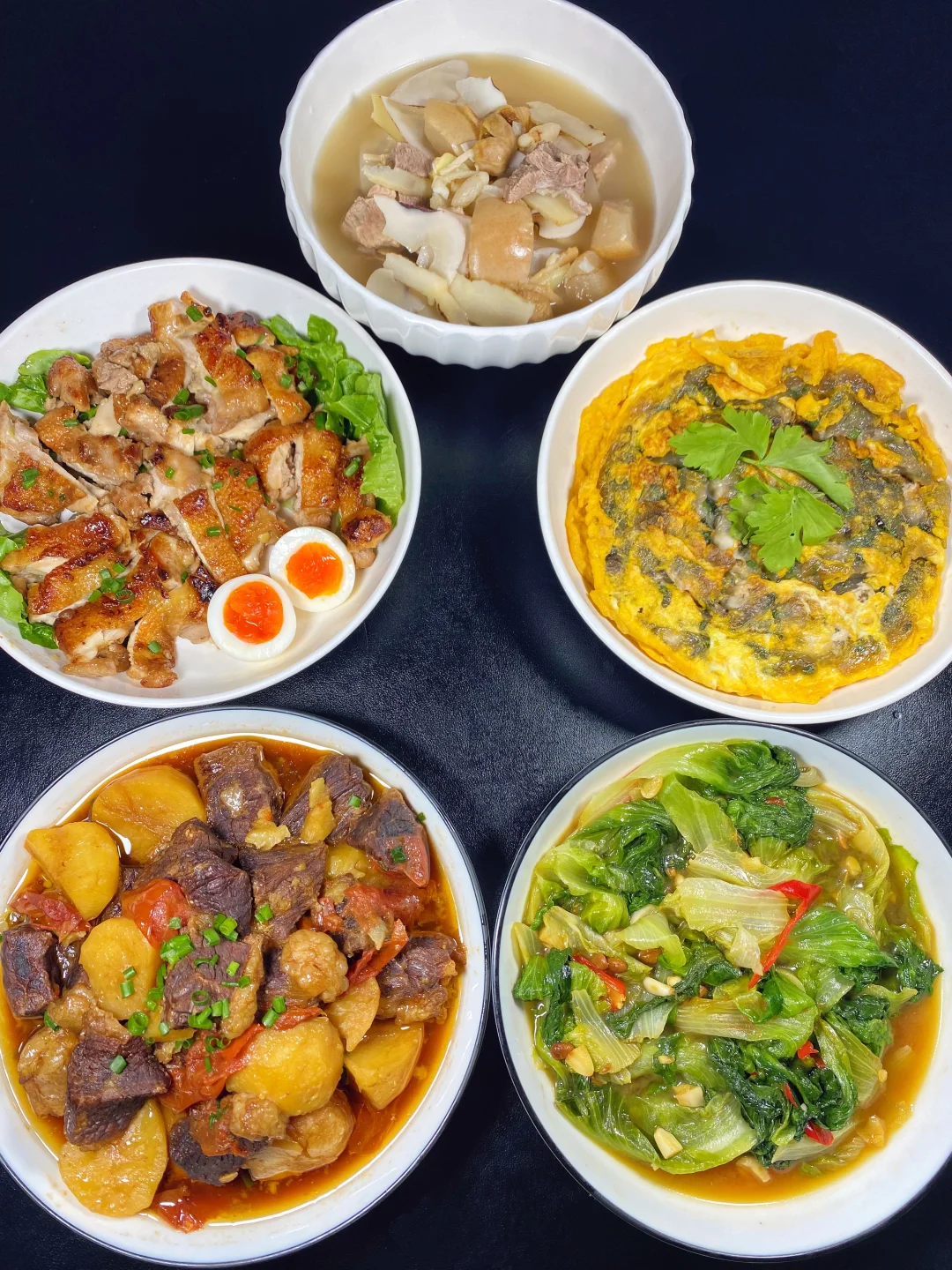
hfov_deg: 53.1
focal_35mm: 26
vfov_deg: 67.3
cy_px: 635
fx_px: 953
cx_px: 476
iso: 32
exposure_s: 1/347
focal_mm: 4.25
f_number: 1.8
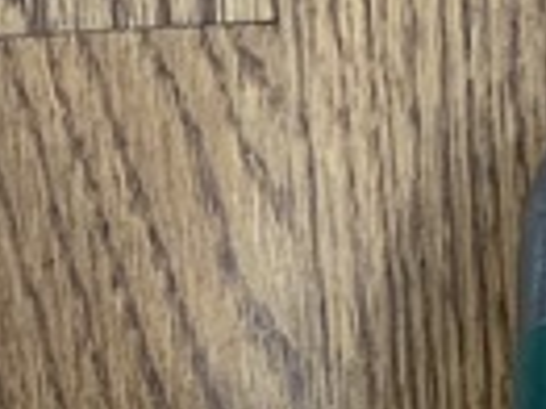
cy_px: 751
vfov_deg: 7.1
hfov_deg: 9.7
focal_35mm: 203
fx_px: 3199
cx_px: 196
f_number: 1.8
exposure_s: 1/40
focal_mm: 4.25
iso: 320
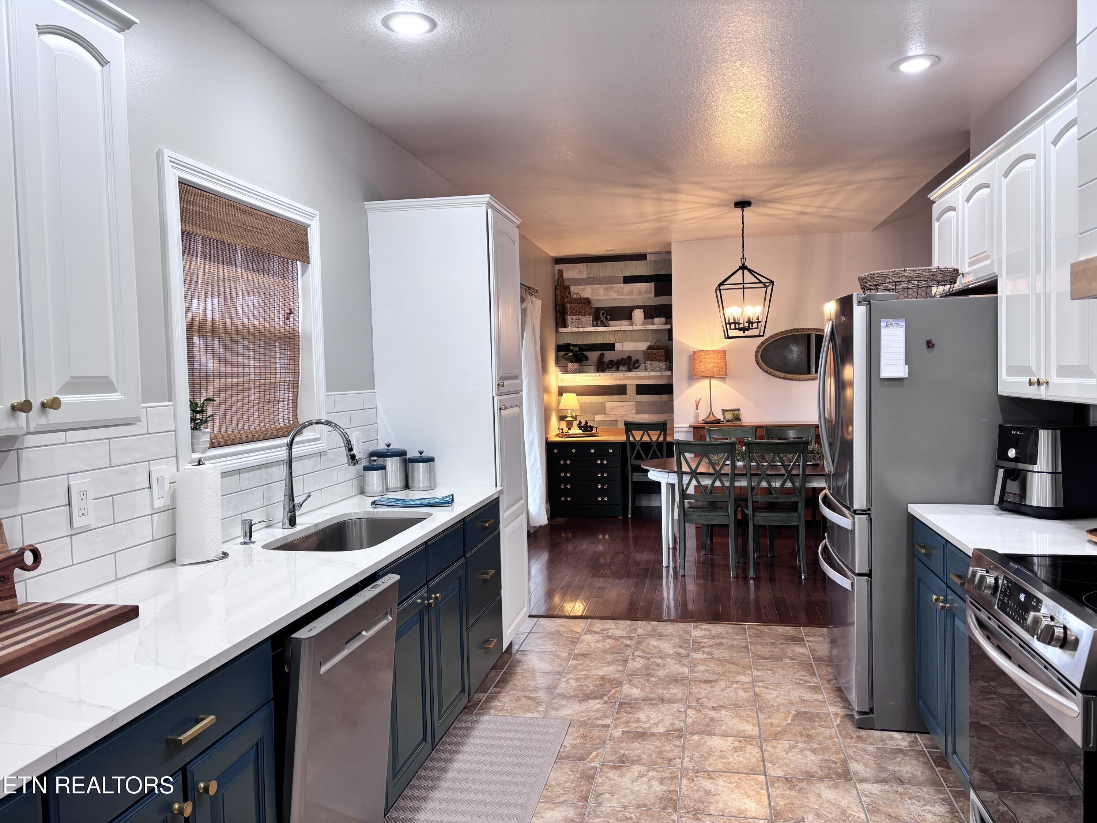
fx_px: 824
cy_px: 412
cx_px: 548
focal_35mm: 26
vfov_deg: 53.1
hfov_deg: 67.3
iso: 80
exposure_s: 1/60
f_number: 1.6
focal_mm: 5.96
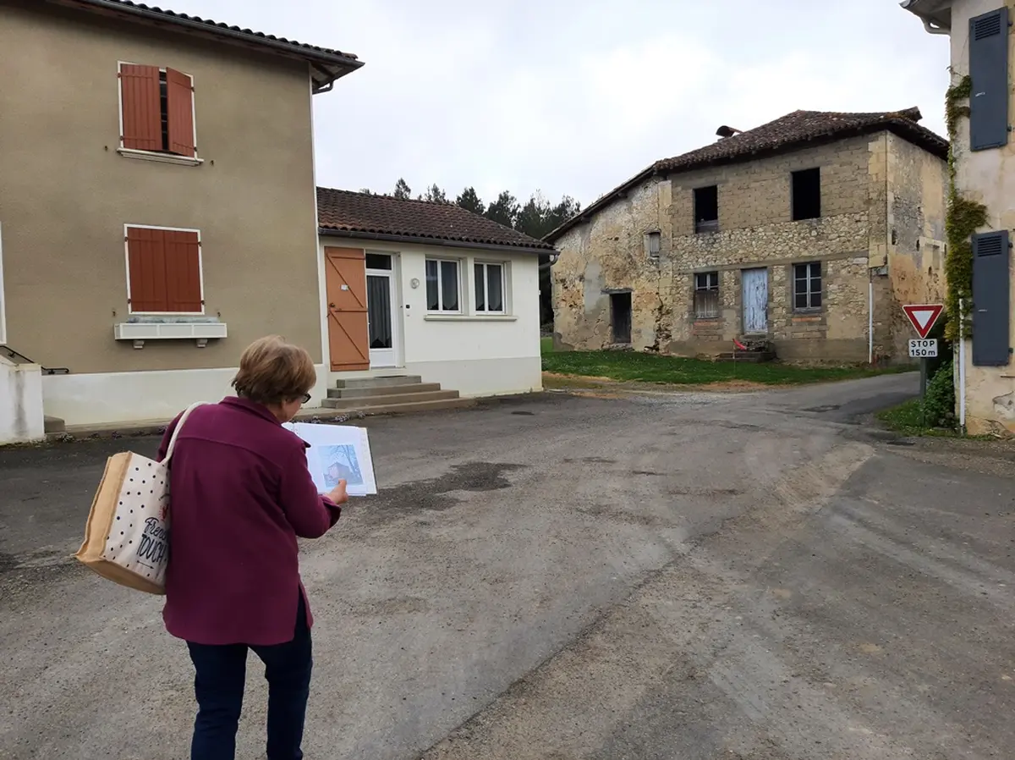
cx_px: 508
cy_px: 380
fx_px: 762
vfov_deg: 53.0
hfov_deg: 67.3
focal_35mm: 26
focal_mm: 3.93
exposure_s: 1/575
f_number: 1.7
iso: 40
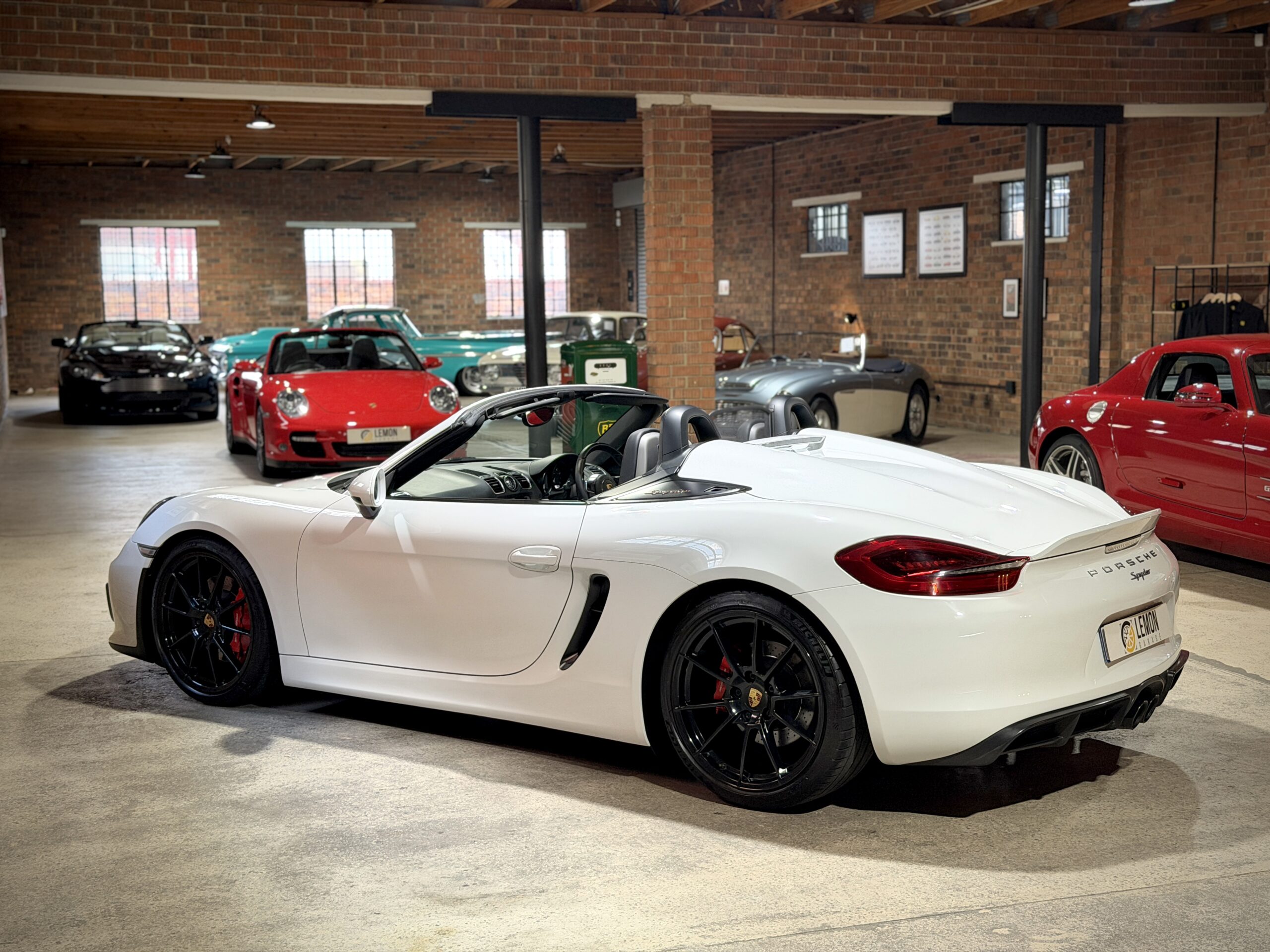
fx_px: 1761
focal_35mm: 48
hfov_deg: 39.7
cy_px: 476
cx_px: 635
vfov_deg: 30.3
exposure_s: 1/50
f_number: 1.78
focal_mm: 6.76
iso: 200
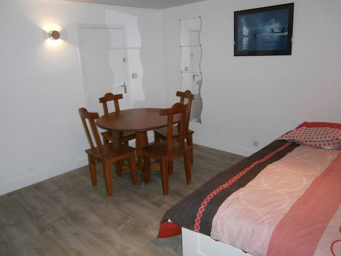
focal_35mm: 26
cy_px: 128
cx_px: 170
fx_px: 256
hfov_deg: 67.3
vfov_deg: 53.0
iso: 160
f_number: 2.8
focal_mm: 4.7
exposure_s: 1/30
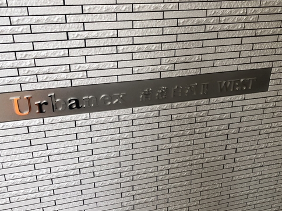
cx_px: 150
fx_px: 301
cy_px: 104
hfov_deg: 50.1
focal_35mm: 37
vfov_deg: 38.7
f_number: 1.8
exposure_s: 1/30
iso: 25
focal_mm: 3.99
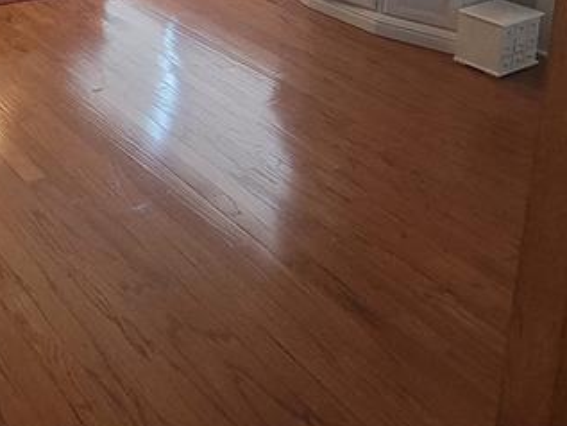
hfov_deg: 35.6
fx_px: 688
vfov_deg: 25.9
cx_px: -106
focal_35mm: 42
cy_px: -206
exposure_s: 1/60
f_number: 2.2
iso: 400
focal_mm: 2.2
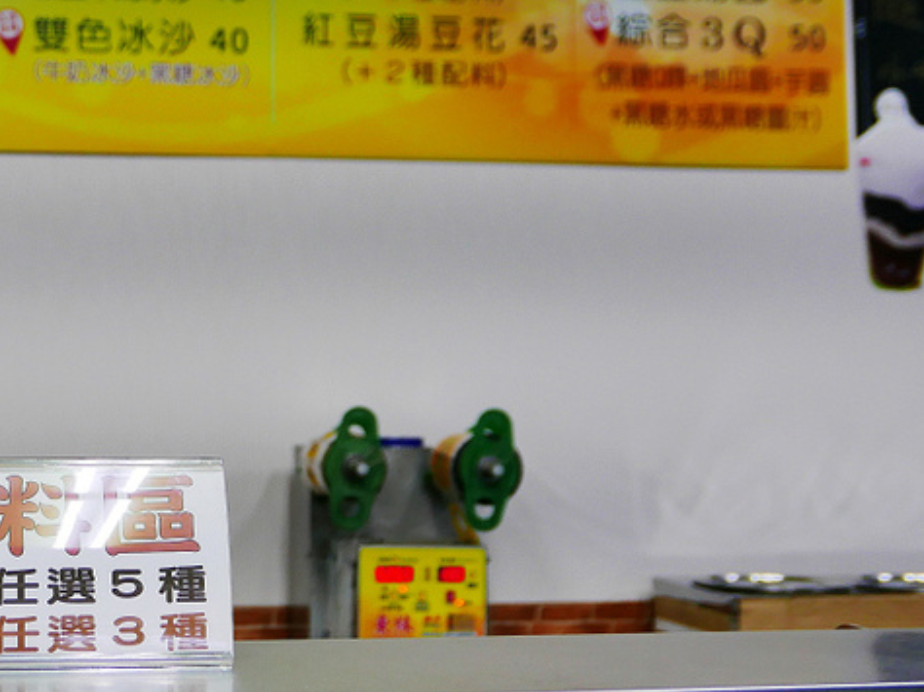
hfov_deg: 27.4
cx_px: 136
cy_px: 230
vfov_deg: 21.2
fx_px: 1841
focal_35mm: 69
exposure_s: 1/80
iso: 200
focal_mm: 17.9
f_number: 2.5
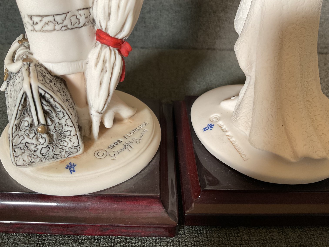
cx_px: 164
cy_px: 124
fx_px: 276
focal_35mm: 29
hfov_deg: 61.7
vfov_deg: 48.2
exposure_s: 1/60
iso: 100
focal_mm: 3
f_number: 1.8
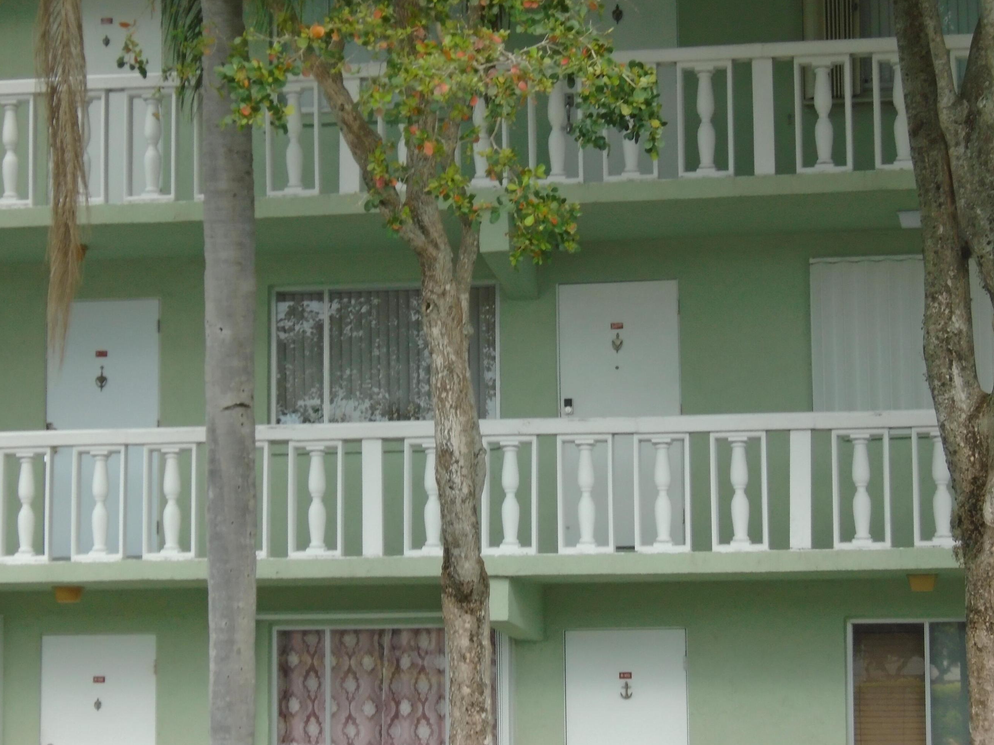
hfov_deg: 19.1
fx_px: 2958
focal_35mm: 103
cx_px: 451
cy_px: 379
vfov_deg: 14.4
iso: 200
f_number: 5.1
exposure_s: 1/125
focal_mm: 16.4
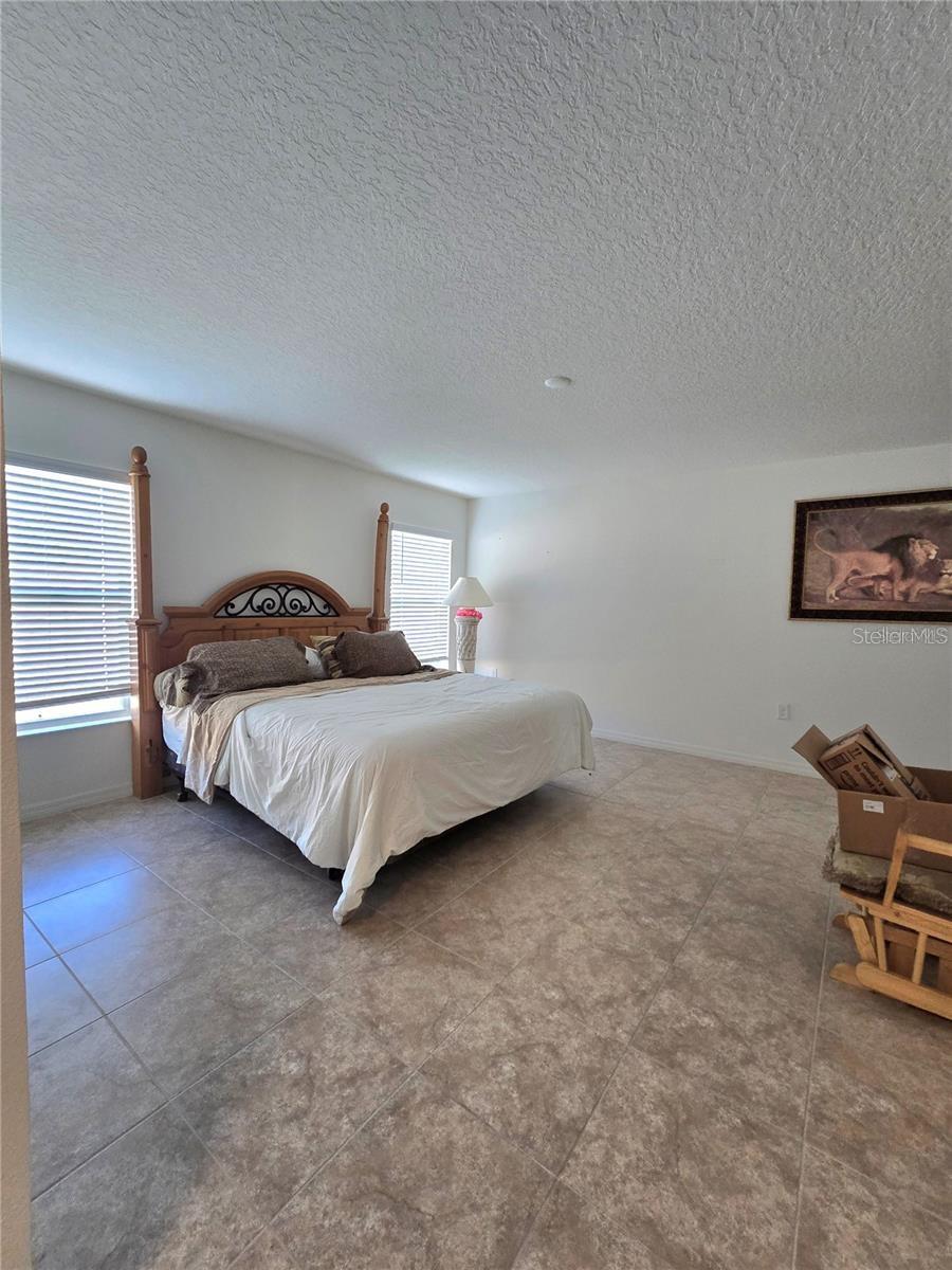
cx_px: 476
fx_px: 477
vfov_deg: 106.2
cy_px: 635
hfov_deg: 89.9
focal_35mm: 13
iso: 160
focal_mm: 2.2
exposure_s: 1/60.2
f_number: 2.2
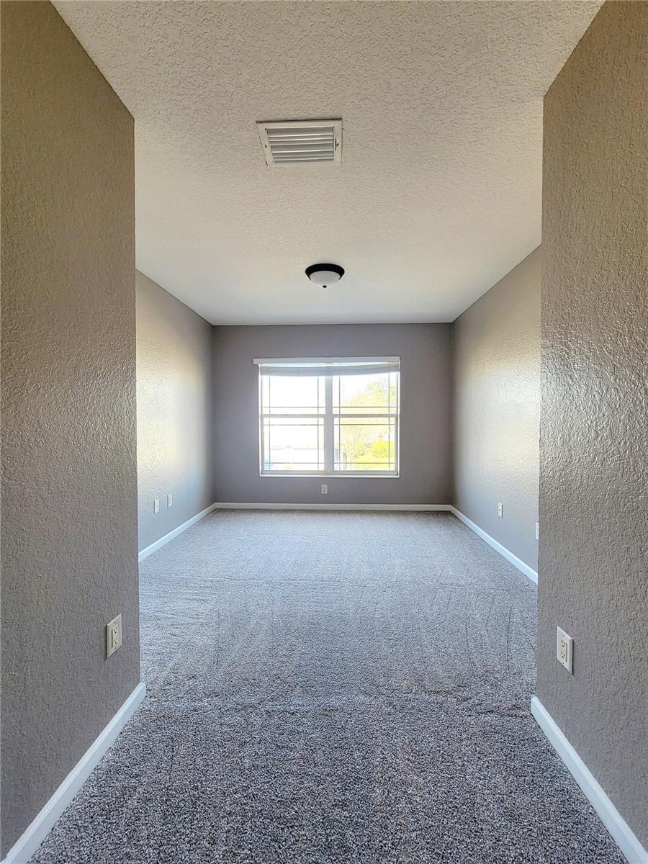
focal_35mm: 13
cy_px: 432
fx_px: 324
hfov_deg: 89.9
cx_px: 324
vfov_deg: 106.2
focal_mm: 2.2
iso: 100
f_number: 2.2
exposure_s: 1/120
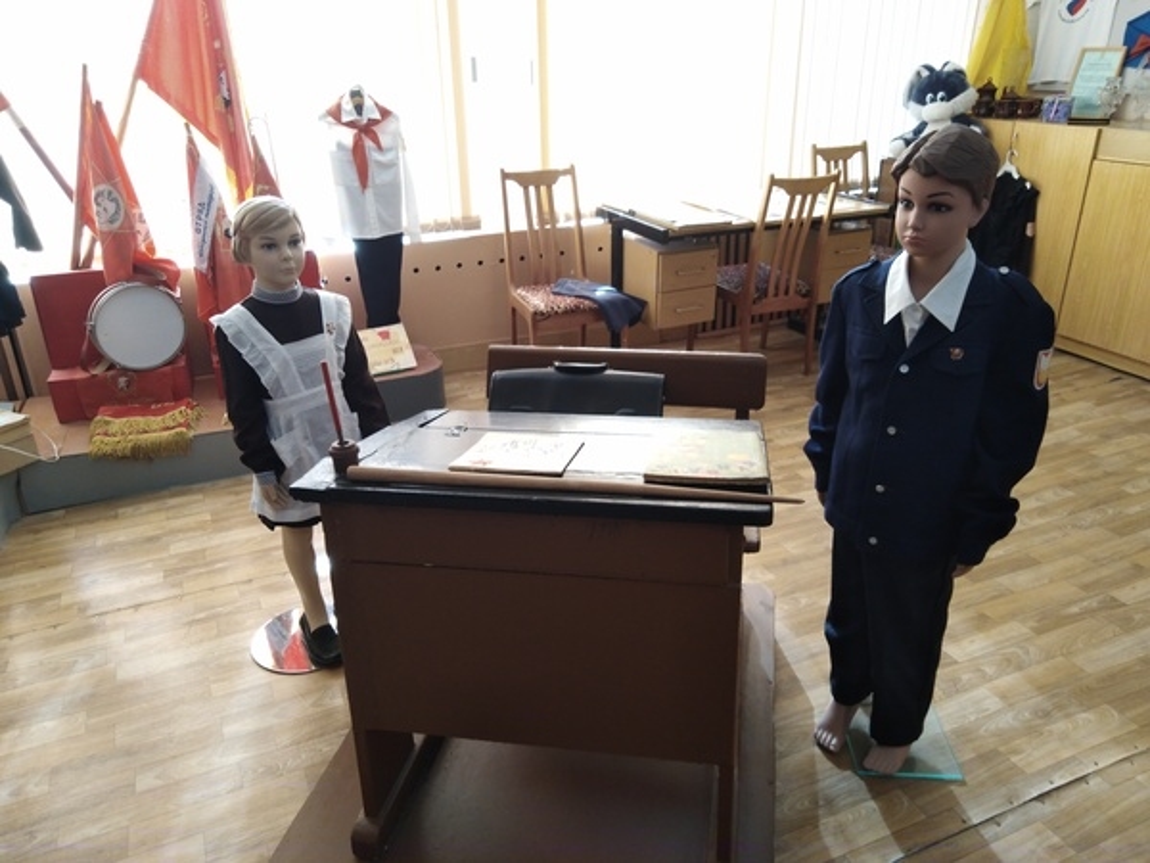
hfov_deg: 67.3
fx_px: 864
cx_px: 575
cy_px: 432
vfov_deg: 53.1
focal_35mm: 26
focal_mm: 3.46
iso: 166
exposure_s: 1/33.3
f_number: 2.2
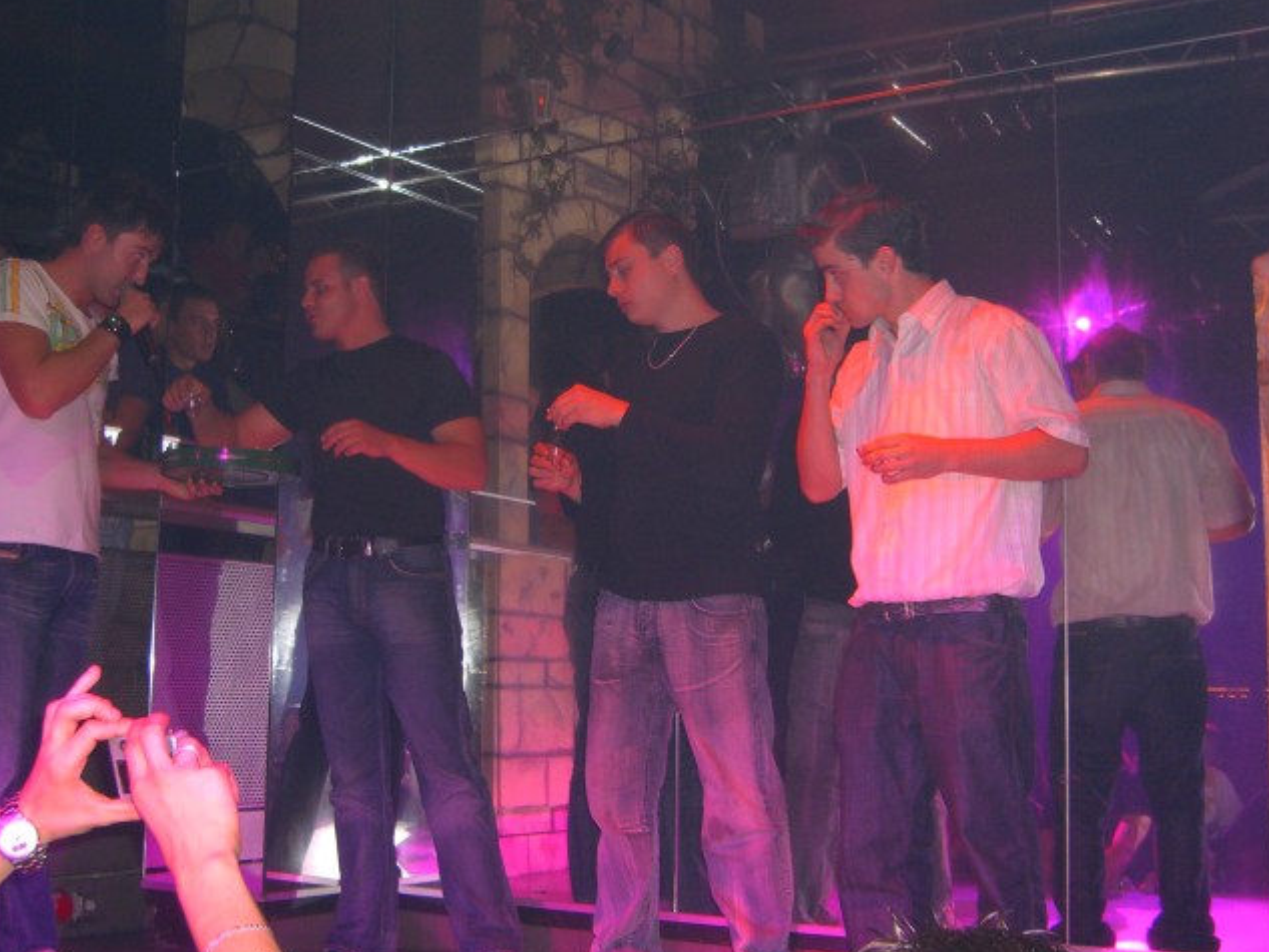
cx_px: 619
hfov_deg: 39.6
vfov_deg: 30.3
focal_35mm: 48
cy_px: 473
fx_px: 1760
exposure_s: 1/60
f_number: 2.8
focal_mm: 7.9
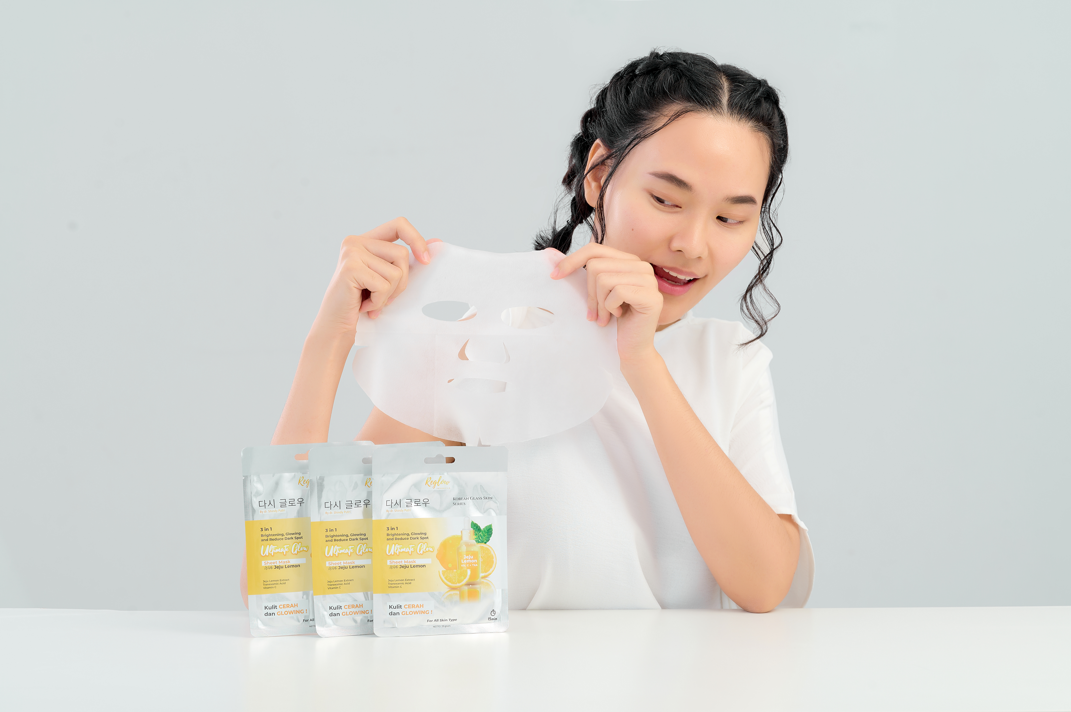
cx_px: 536
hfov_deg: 19.5
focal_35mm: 105
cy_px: 356
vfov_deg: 13.0
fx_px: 3122
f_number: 9
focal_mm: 105
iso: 100
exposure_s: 1/160
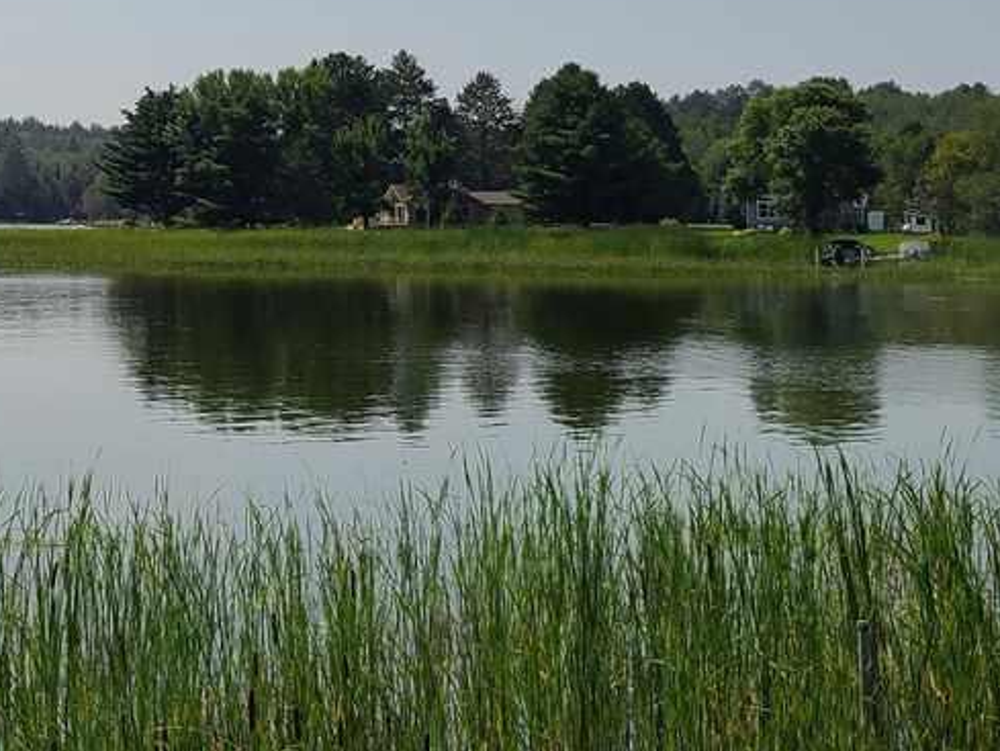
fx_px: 1965
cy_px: 33
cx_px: 4
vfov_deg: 21.0
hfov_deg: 27.0
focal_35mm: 68
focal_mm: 5.4
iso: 40
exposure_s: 1/5595
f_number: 1.8
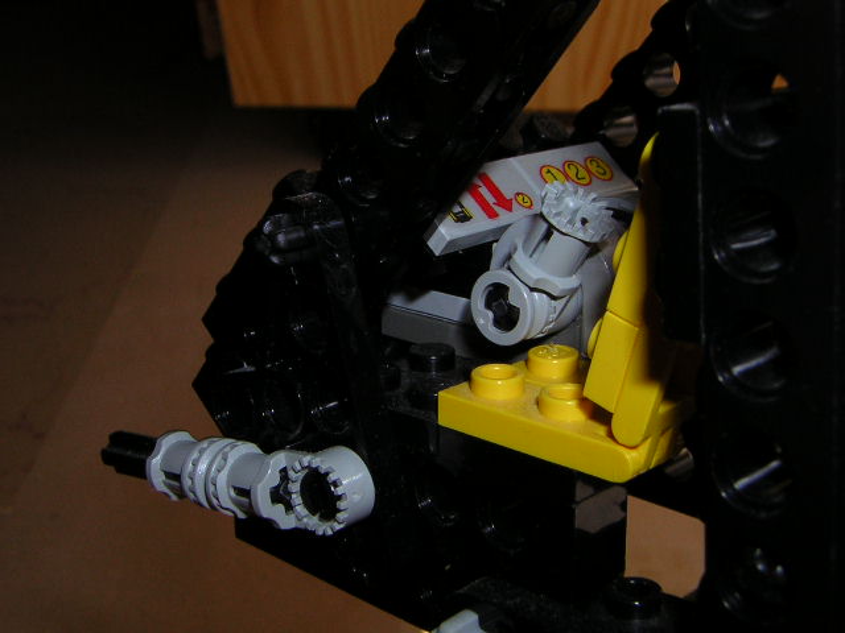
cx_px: 422
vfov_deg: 28.6
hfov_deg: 37.5
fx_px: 1245
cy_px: 316
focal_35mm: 51
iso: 50
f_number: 6.2
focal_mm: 6.6
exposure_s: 1/60.1
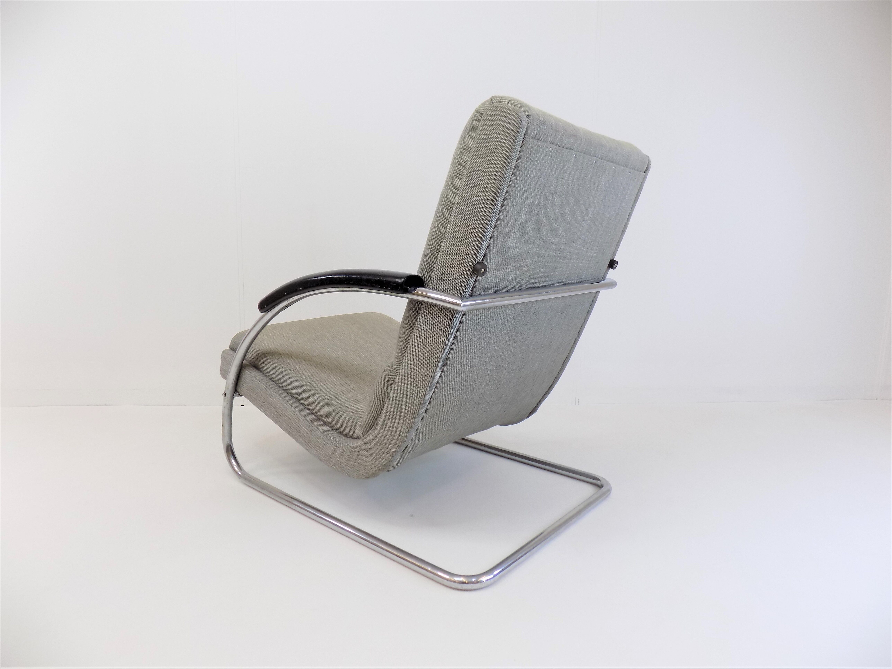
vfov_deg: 58.9
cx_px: 446
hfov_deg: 73.9
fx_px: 593
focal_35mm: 23
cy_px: 334
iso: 80
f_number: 3.1
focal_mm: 4
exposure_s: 1/40
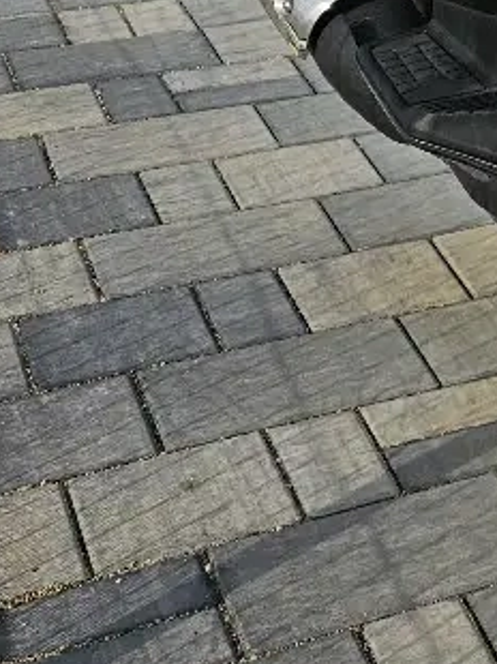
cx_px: 1060
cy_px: -35
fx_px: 1898
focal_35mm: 99
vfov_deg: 19.2
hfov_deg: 12.7
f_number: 1.7
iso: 20
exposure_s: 1/1250
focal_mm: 6.3
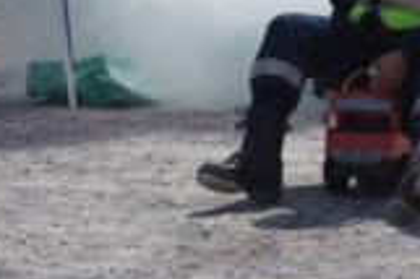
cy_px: -141
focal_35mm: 277
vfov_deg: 4.9
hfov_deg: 7.3
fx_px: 3225
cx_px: 668
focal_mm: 55
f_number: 9
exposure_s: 1/250
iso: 100
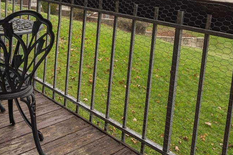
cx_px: 36
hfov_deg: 41.9
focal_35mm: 44
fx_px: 285
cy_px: -2
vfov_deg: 28.5
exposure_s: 1/160
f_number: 5.6
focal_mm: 14
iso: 200
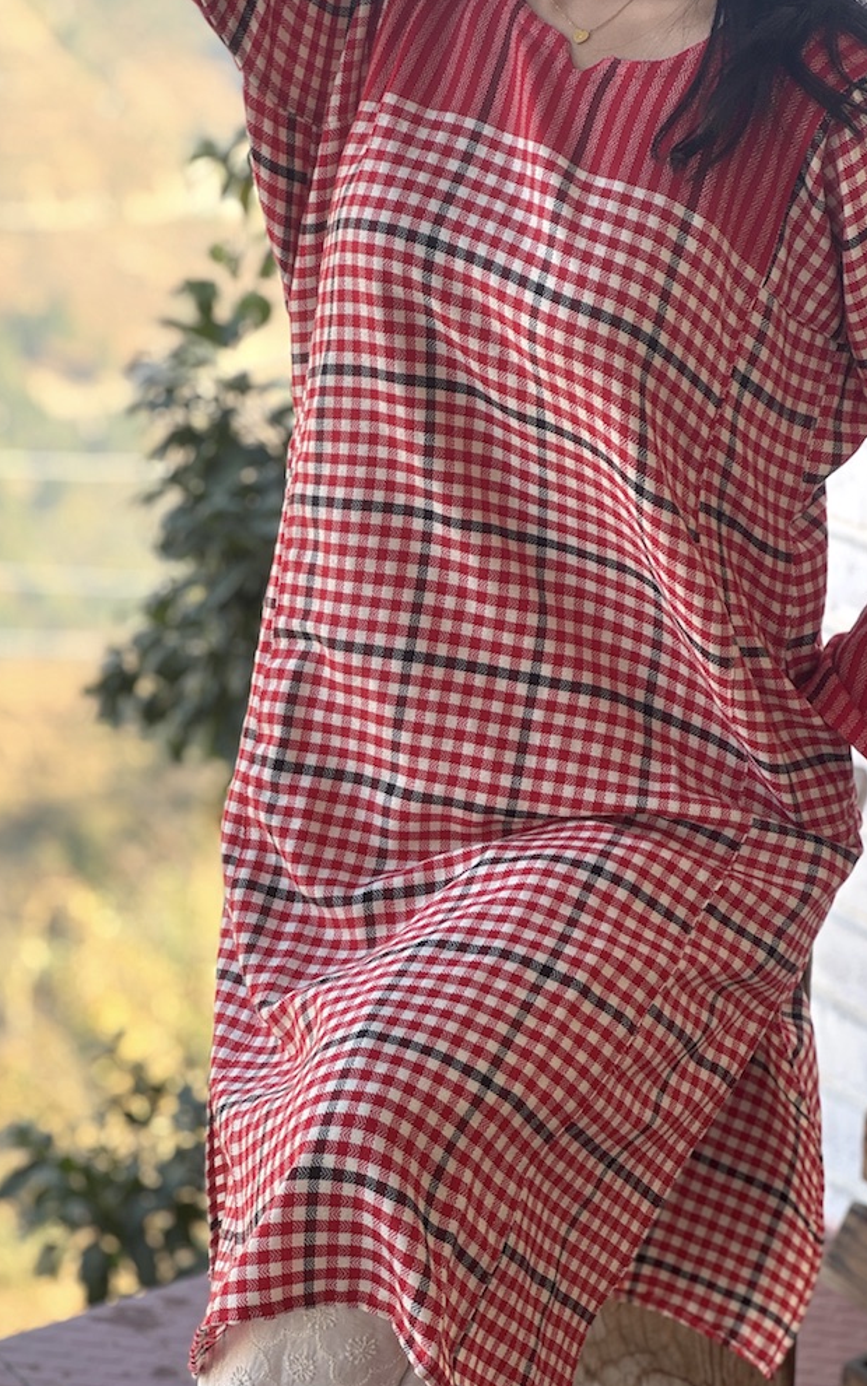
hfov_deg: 15.9
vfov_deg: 25.2
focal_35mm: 82
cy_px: 692
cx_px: 513
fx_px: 3098
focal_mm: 9
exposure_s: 1/99
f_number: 2.8
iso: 40
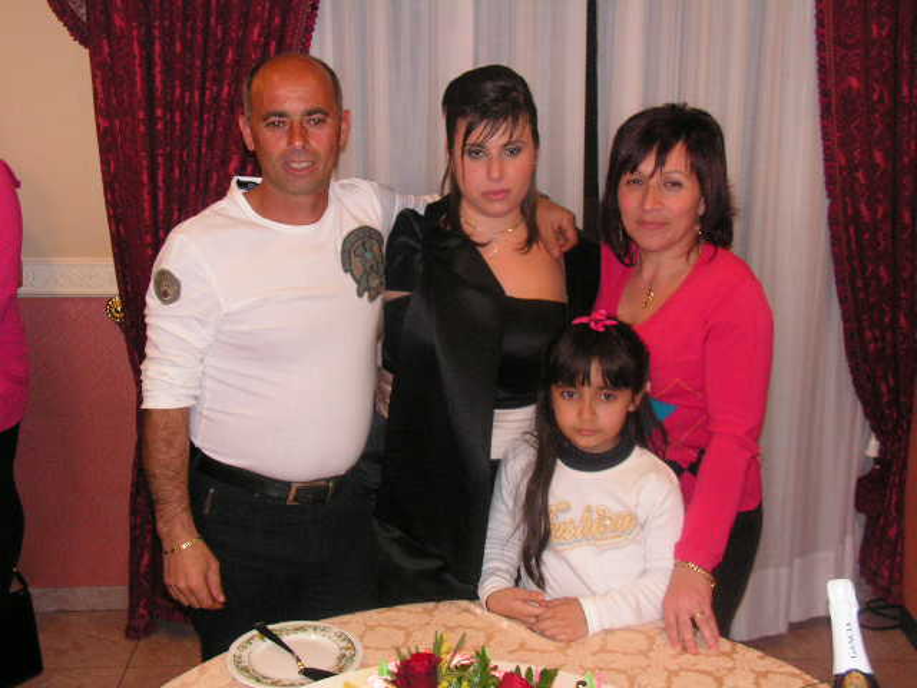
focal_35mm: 46
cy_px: 344
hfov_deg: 41.2
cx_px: 458
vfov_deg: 31.5
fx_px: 1219
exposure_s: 1/40
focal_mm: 7.8
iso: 200
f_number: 3.2
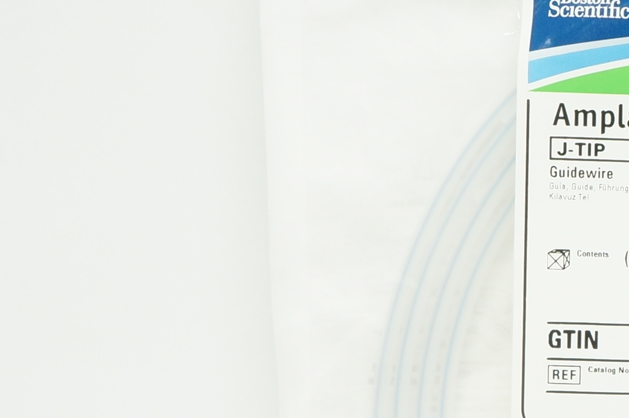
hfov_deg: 14.0
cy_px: 367
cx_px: 854
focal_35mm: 140
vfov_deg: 9.7
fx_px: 2441
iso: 400
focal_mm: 25
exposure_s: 1/15
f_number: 11
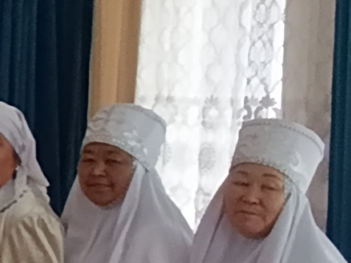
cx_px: -511
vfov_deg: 14.0
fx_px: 1065
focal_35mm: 105
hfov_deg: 13.4
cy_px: 39
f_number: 2.2
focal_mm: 1.65
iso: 320
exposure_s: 1/50
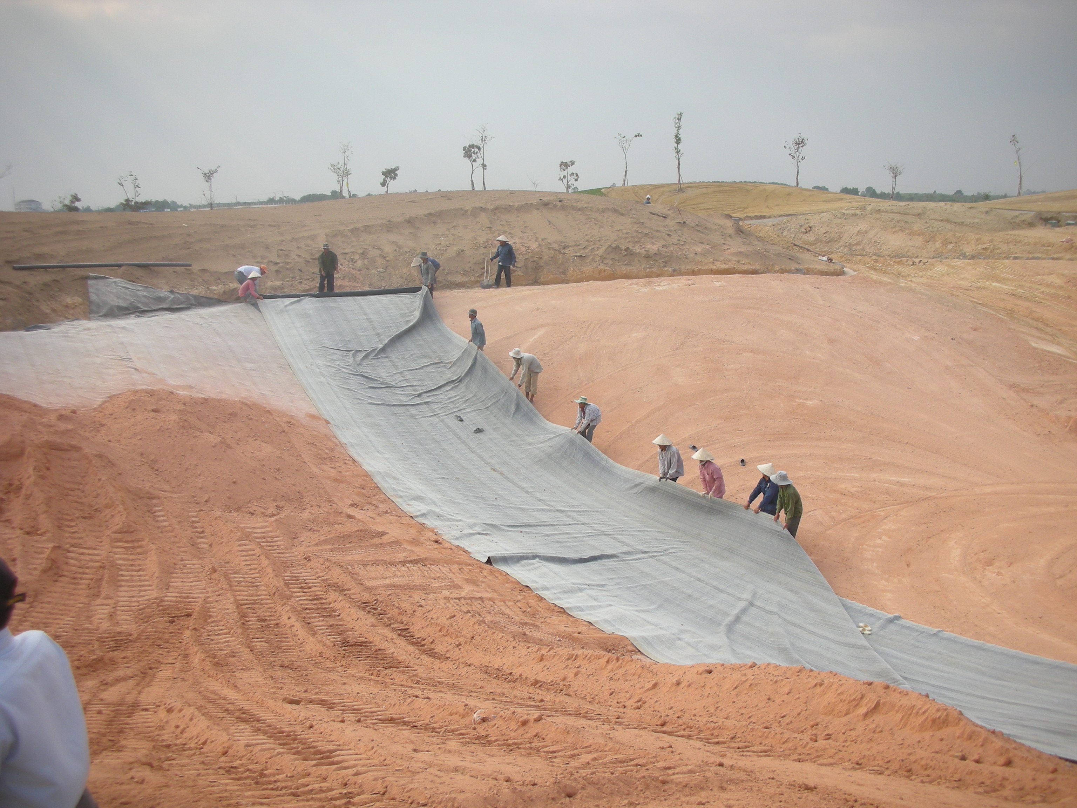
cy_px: 404
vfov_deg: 40.7
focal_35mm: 35
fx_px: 1089
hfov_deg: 52.6
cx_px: 538
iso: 50
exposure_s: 1/316
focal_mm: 5.8
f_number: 2.8
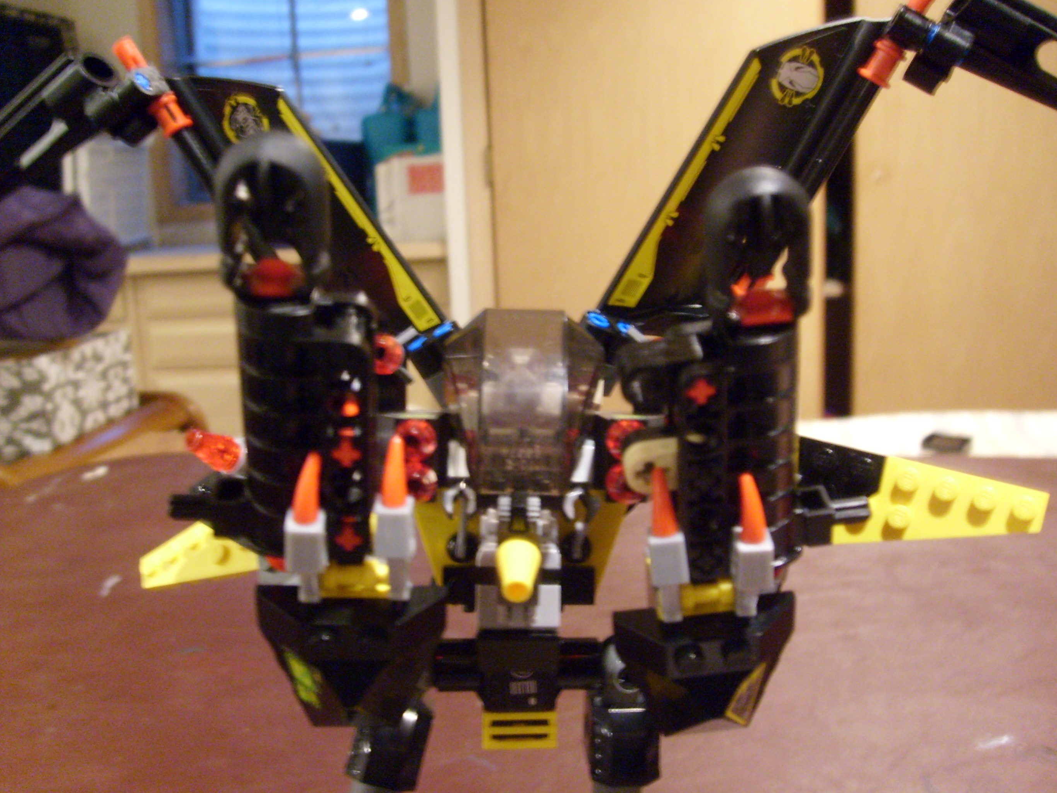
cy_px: 403
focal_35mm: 36
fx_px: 1099
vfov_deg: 39.6
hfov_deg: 51.4
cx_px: 541
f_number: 2.8
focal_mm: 5.8
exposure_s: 1/3
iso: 200
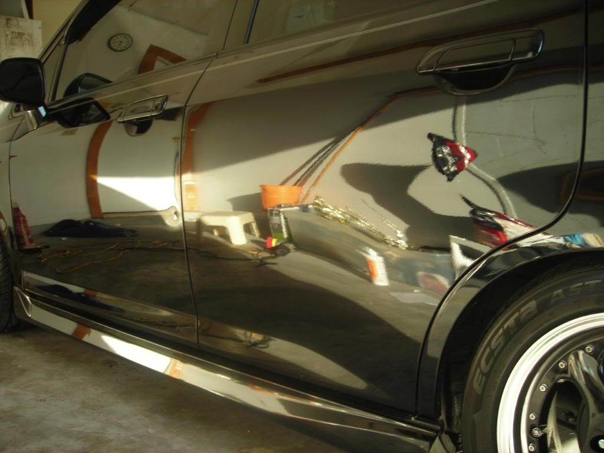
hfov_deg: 49.0
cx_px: 302
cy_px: 226
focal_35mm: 38
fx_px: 663
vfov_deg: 37.7
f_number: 3.2
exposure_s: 1/31.7
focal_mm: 6.3
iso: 50
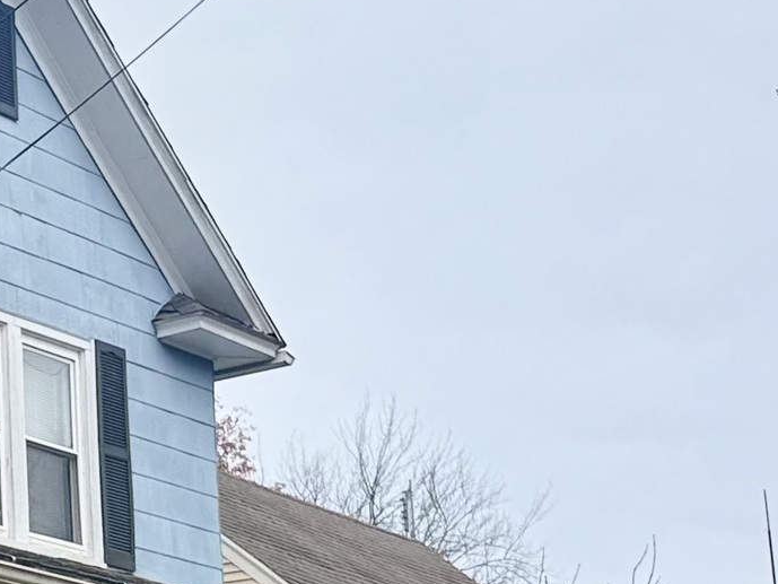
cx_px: -757
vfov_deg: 13.7
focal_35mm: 107
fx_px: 2405
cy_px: 544
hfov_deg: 15.1
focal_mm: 6.76
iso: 80
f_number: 1.78
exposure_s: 1/1464
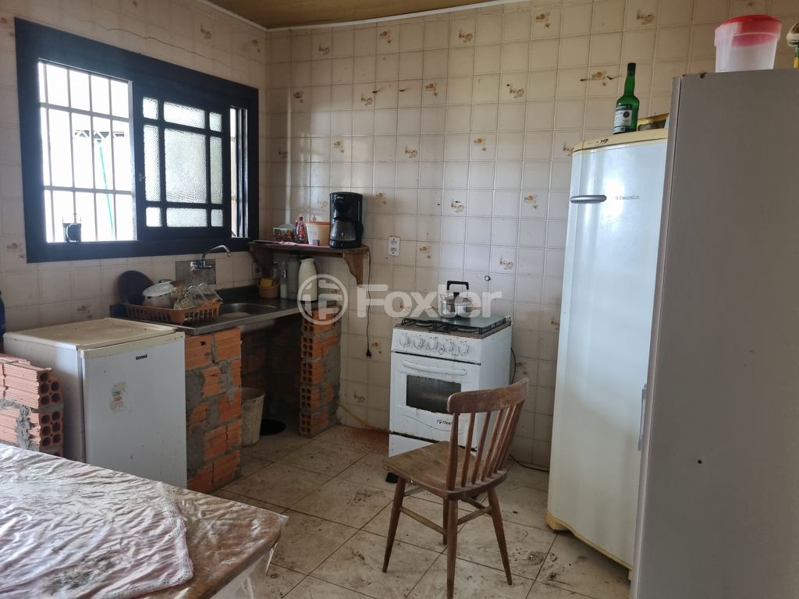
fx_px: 600
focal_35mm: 26
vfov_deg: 53.1
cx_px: 400
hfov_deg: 67.3
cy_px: 300
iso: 320
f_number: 1.8
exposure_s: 1/40
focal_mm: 5.4
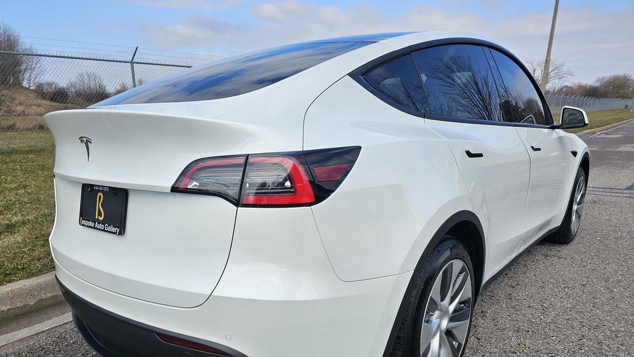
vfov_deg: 43.8
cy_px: 236
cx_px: 318
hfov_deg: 71.9
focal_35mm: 26
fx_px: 437
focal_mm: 6.3
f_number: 1.7
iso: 10
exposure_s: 1/950
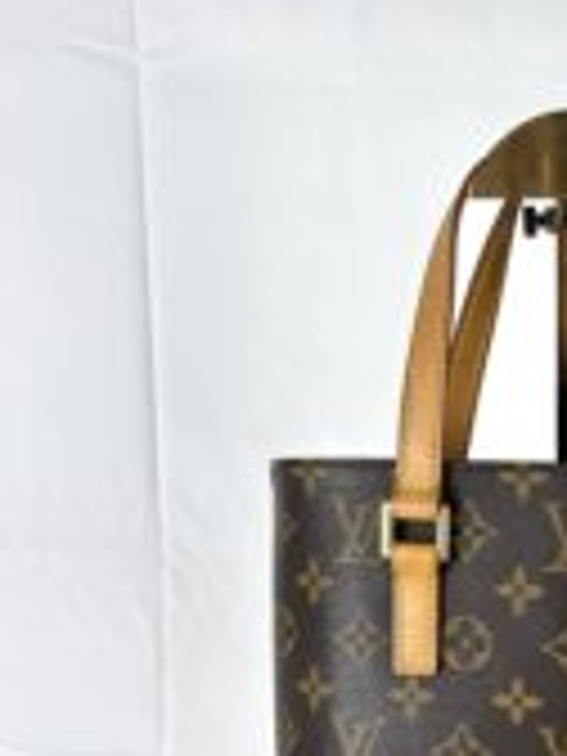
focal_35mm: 62
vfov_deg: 30.1
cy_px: 657
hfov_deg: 22.7
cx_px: 562
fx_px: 1354
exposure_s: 1/100
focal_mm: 5.7
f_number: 1.5
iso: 40
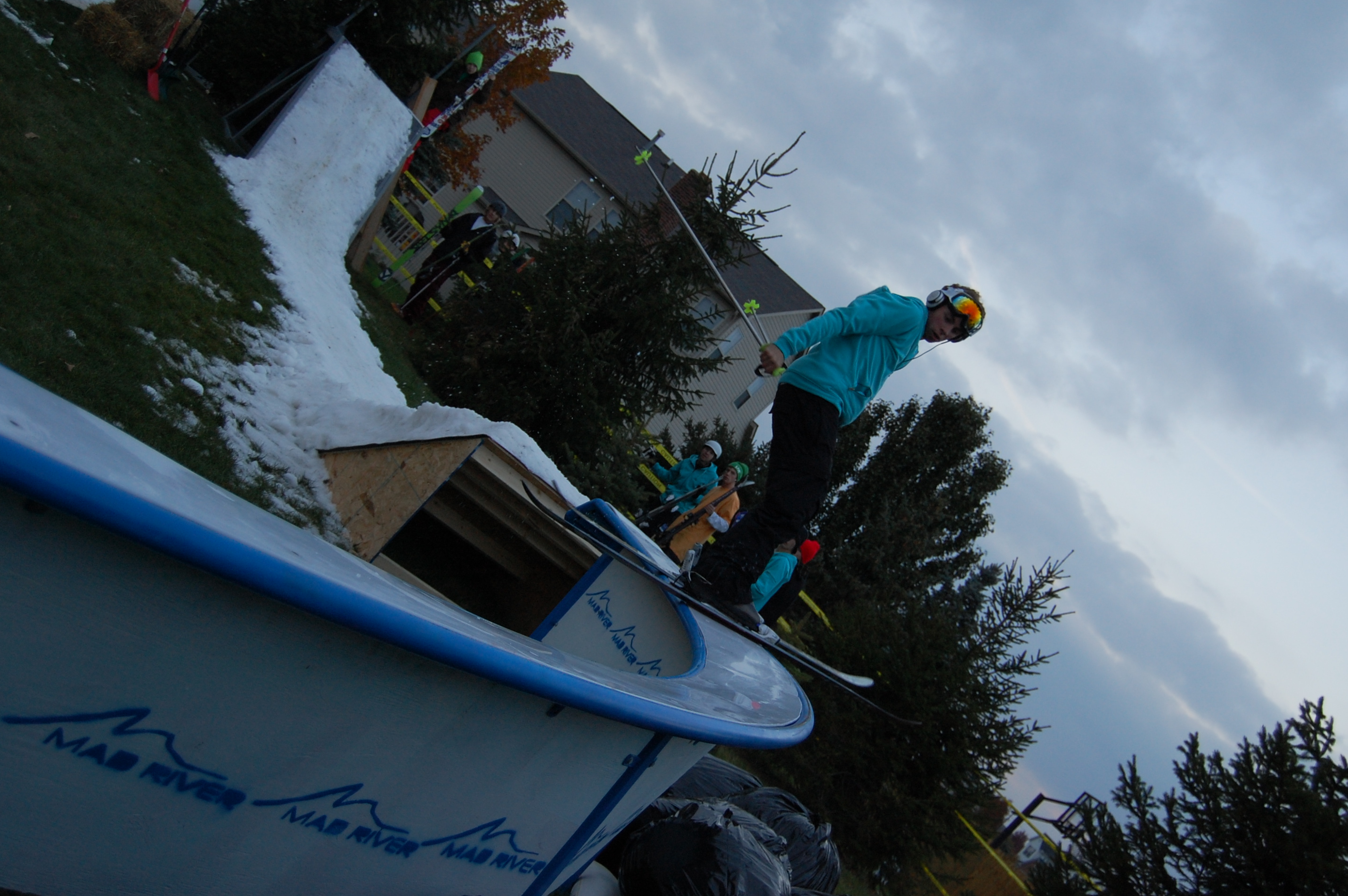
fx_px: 1534
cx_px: 704
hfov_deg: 47.4
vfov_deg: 32.6
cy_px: 436
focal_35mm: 41
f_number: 4
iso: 400
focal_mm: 26
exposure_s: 1/250
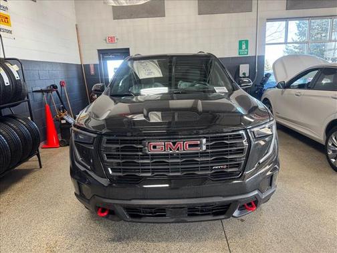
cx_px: 168
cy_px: 126
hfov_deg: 71.6
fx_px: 234
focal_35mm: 24
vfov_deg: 56.8
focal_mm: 6.76
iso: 200
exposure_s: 1/120
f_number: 1.78
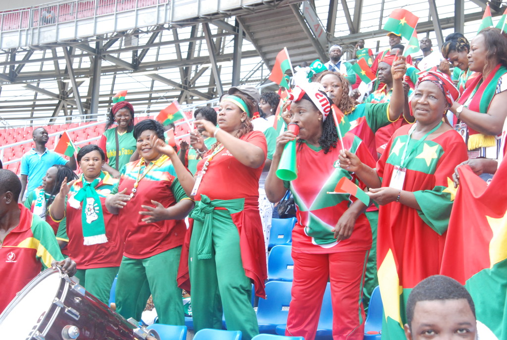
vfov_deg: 23.9
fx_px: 804
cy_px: 170
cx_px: 254
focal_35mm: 57
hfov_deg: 35.0
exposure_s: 1/200
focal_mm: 38
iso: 800
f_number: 7.1
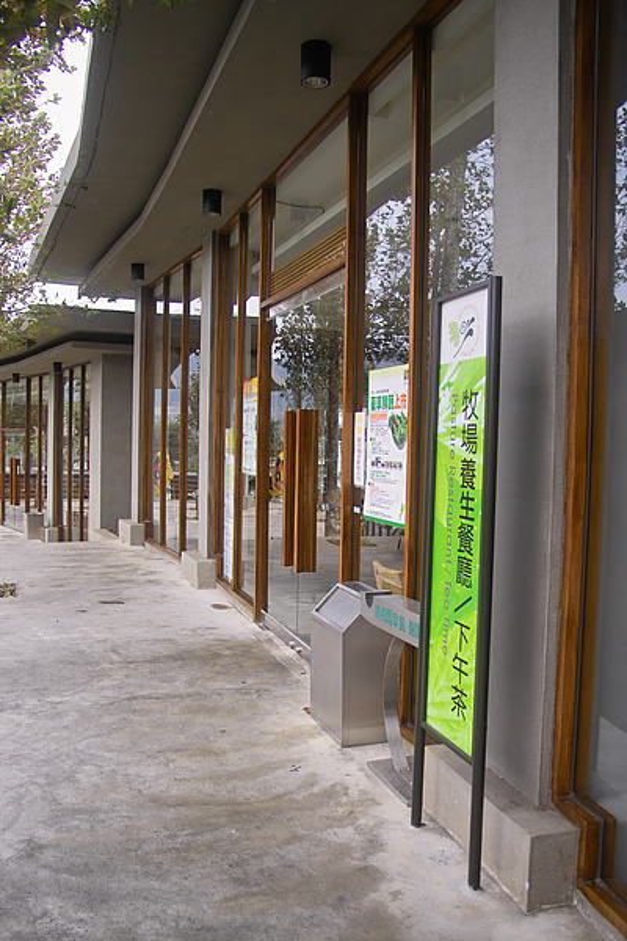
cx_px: 314
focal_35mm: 31
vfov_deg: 60.3
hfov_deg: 42.3
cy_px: 470
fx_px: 810
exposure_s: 1/60
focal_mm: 18
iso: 100
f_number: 4.5
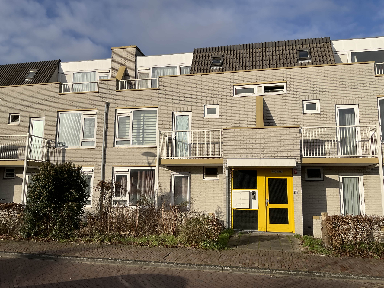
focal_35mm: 29
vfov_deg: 48.2
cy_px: 144
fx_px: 322
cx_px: 192
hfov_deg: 61.7
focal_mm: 3
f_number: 1.8
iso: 16
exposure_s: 1/3322
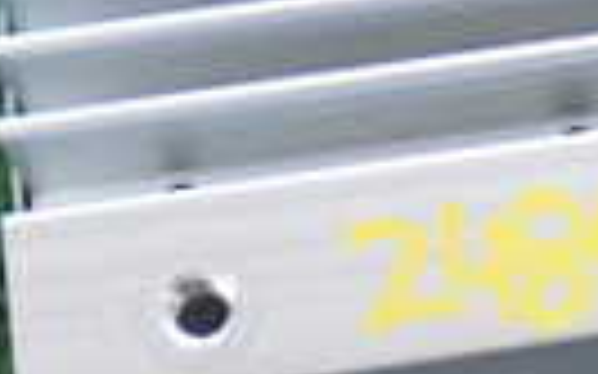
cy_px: -45
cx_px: 913
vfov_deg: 5.8
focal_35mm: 224
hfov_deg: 9.1
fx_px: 3649
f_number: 3.1
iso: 800
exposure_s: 1/30
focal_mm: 8.4
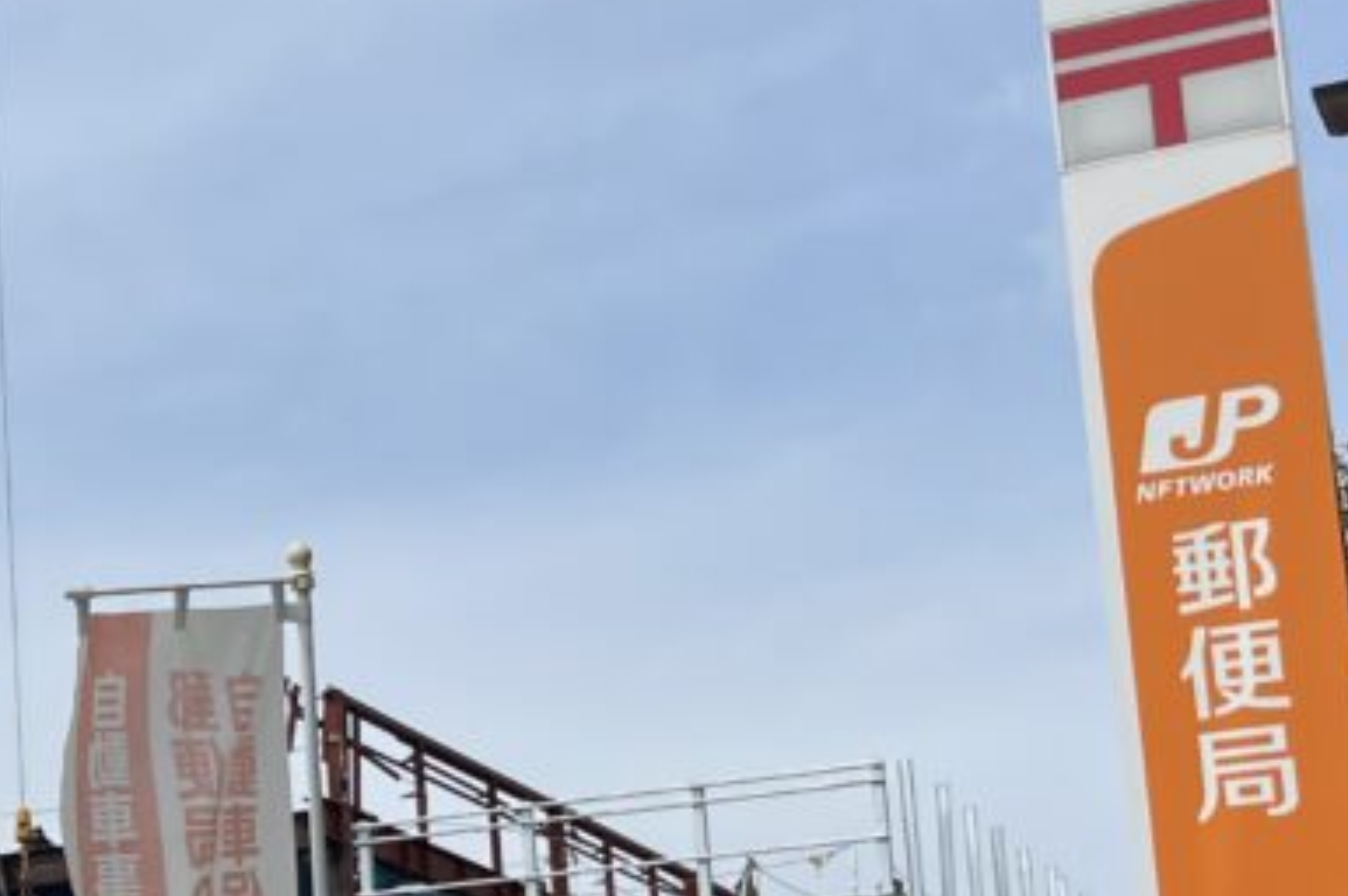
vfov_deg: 15.0
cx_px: -151
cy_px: 788
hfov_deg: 21.4
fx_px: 3367
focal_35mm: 90
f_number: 1.6
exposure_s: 1/5319
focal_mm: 5.1
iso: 50
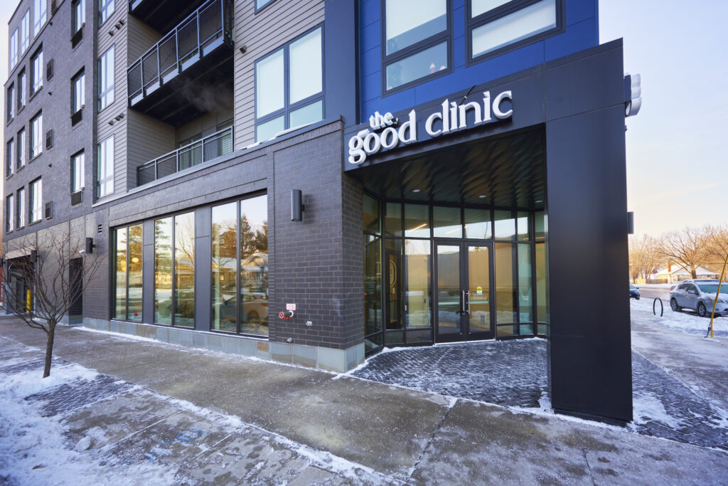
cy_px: 243
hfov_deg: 104.2
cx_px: 364
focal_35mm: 14
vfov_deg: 81.2
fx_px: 283
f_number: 6.3
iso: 500
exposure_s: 1/160
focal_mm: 14
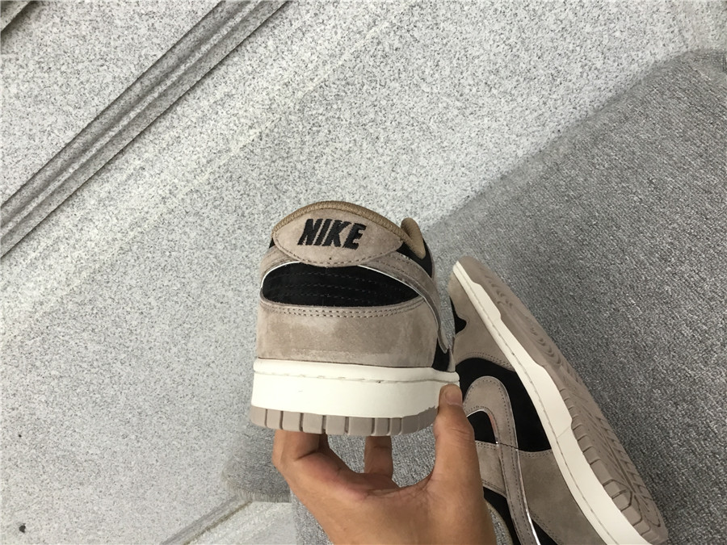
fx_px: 651
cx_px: 364
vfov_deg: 45.4
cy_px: 272
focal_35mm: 31
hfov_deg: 58.4
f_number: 2.4
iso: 50
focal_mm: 3.3
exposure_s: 1/33
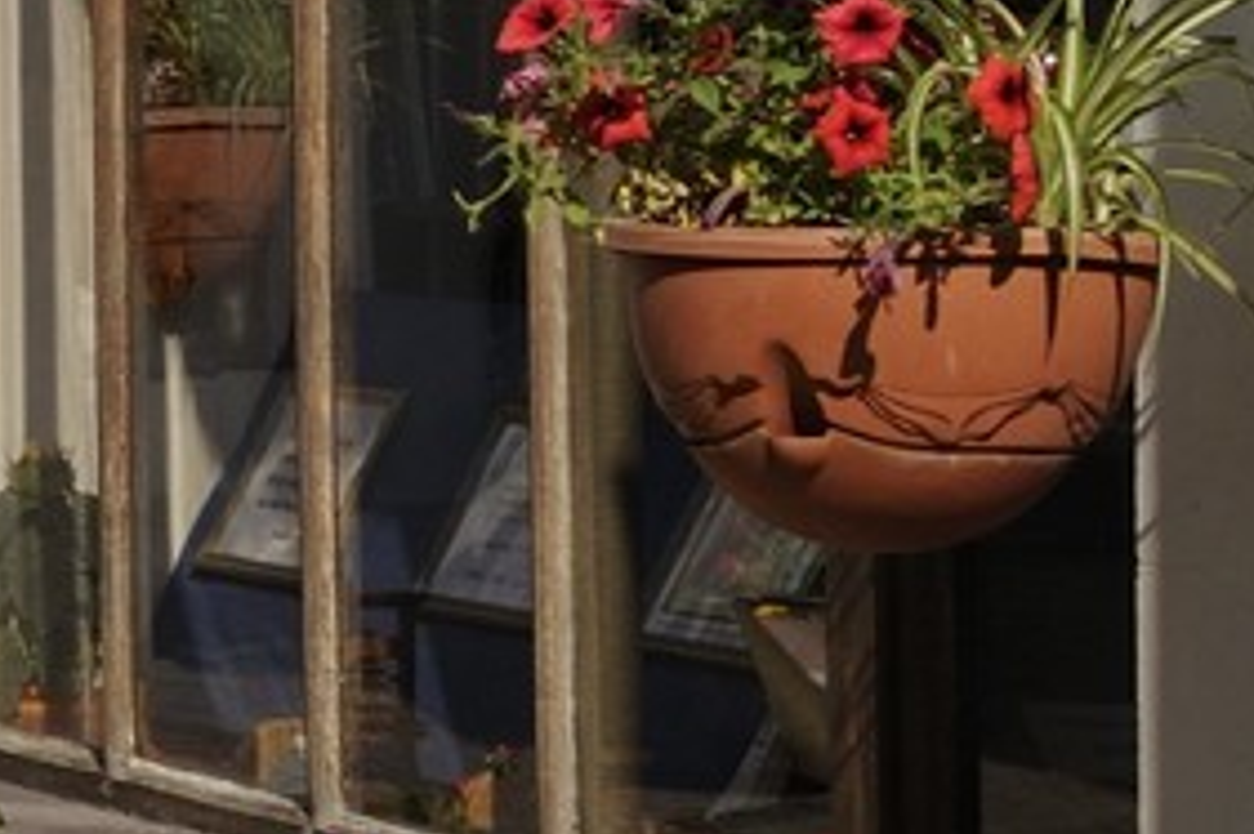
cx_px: -2263
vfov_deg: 5.3
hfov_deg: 7.3
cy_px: -36
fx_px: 8912
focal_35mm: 256
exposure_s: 1/160
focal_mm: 45
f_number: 16
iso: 200
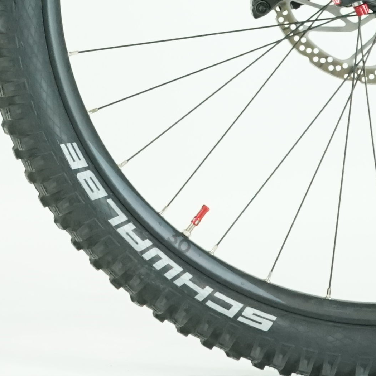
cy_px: -316
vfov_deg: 6.4
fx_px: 3281
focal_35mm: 267
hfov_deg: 6.4
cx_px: -256
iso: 2000
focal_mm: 55
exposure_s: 1/200
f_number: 5
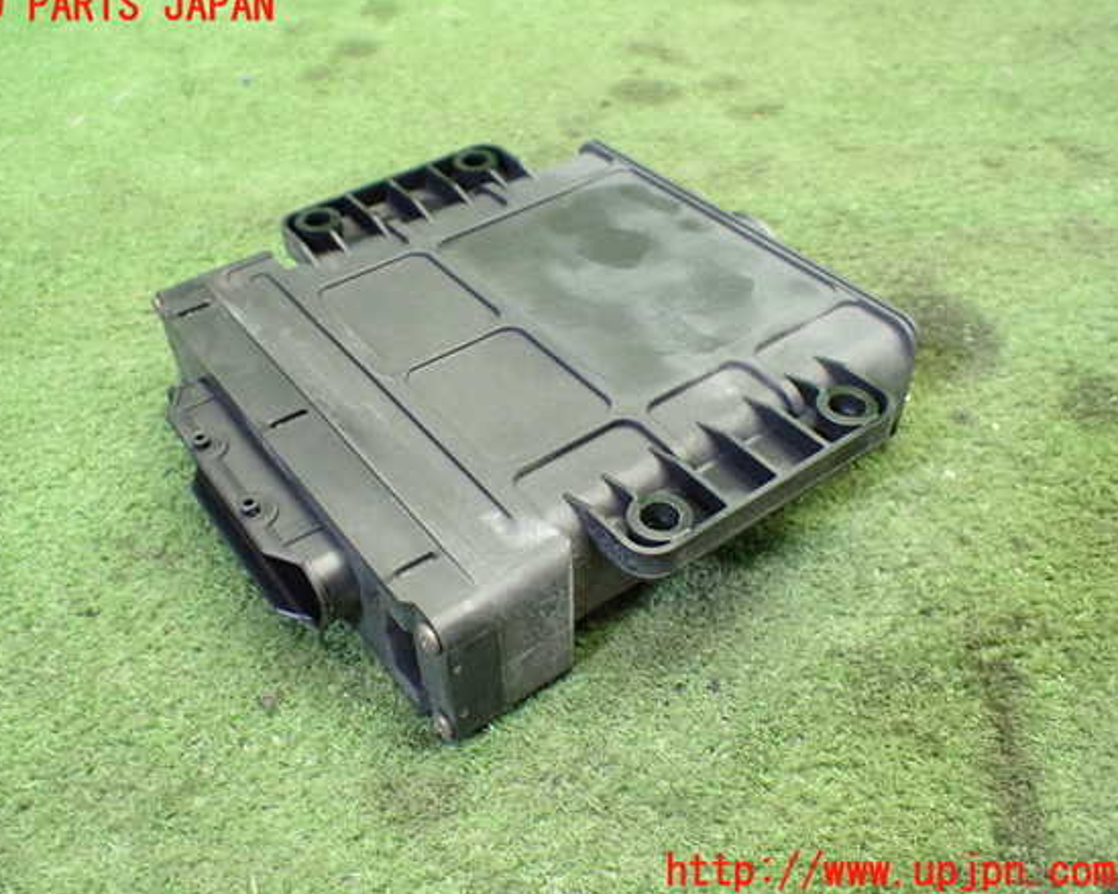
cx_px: 515
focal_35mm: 32
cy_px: 440
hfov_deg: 55.6
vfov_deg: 45.8
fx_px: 1059
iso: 800
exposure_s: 1/60
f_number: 2.3
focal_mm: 5.4
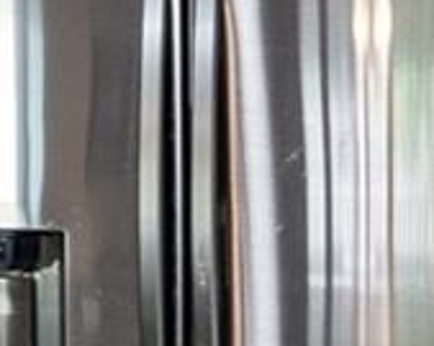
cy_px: 115
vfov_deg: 10.2
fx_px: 1938
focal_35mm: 151
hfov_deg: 10.3
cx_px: -737
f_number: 8
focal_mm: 17
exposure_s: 1/50
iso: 2500
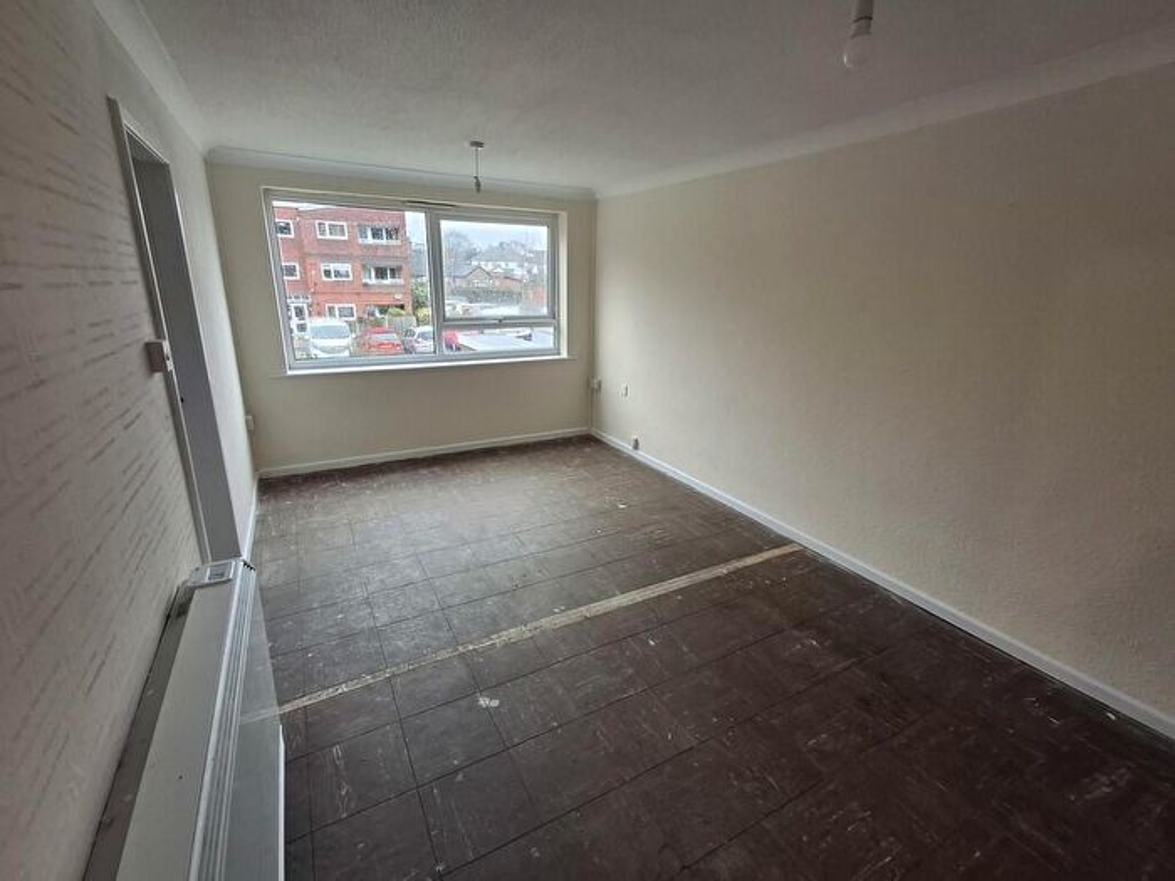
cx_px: 588
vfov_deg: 78.1
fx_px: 543
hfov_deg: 94.5
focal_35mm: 16
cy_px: 440
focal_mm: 1.64
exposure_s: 1/50
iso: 80
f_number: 2.2
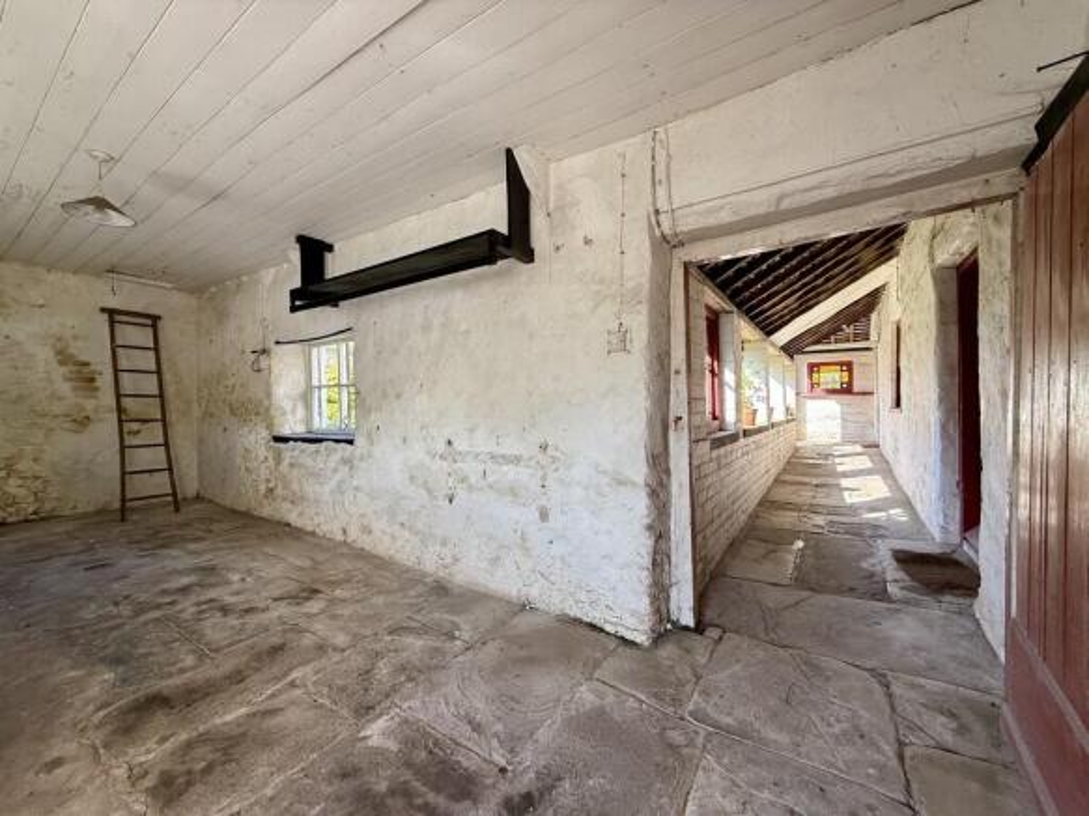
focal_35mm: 14
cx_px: 544
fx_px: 440
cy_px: 408
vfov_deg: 85.7
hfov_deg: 102.1
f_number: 2.2
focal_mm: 2.22
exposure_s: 1/152
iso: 64
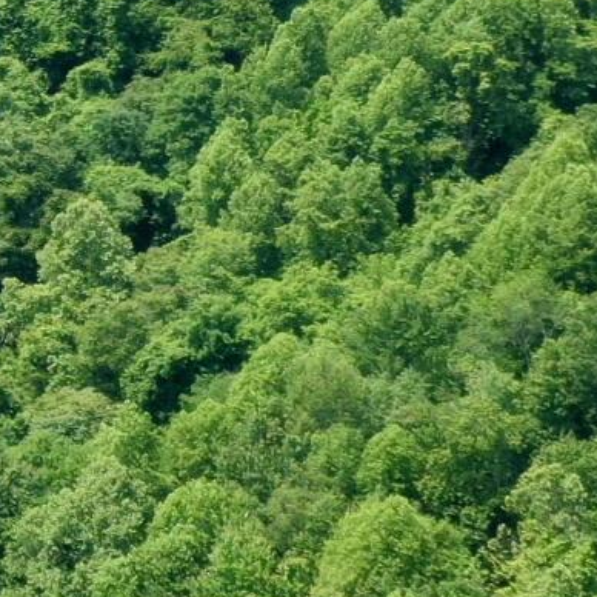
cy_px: -11
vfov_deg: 9.4
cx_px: -511
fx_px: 3590
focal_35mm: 184
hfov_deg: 9.1
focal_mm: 10.26
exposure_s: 1/100
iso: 100
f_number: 6.3
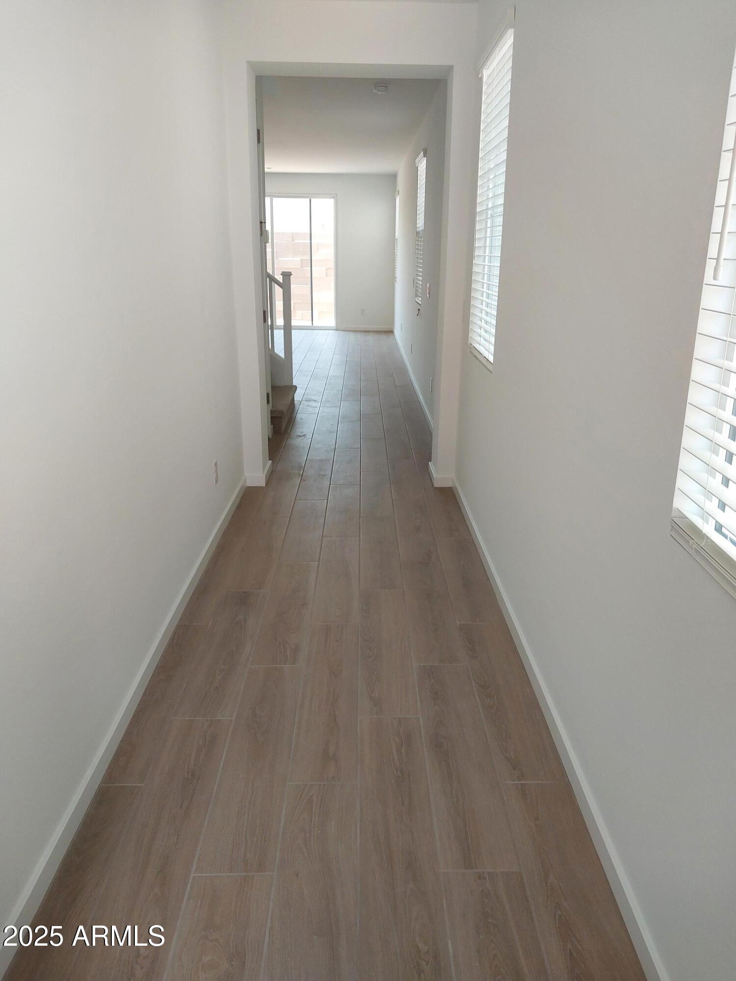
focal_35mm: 27
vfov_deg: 65.3
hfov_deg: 51.4
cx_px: 368
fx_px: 765
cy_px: 490
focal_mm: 4
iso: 64
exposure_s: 1/60
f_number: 1.8
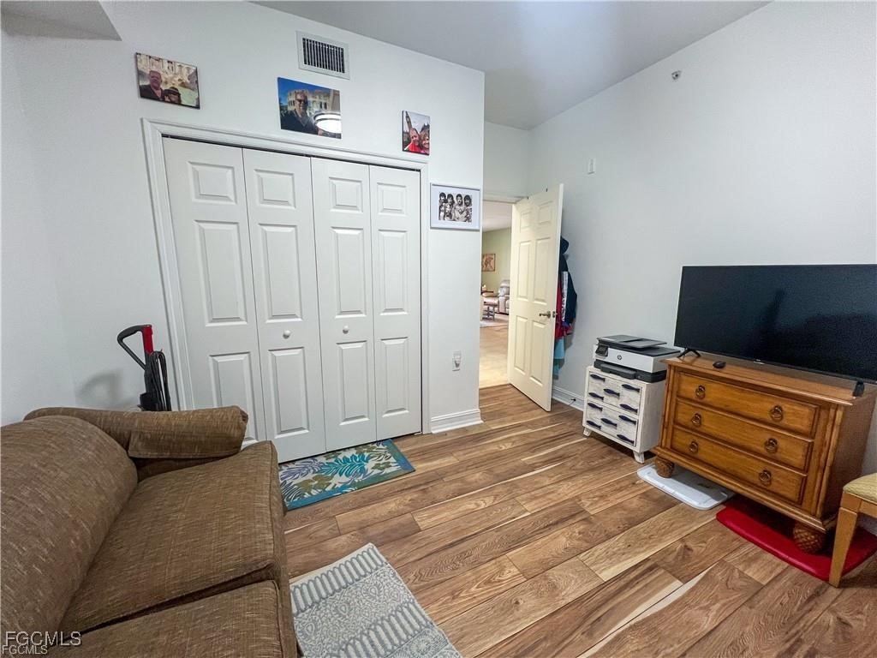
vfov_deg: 89.9
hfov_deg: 106.2
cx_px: 438
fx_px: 329
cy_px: 329
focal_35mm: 13
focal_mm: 1.57
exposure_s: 1/60
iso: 250
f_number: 1.8
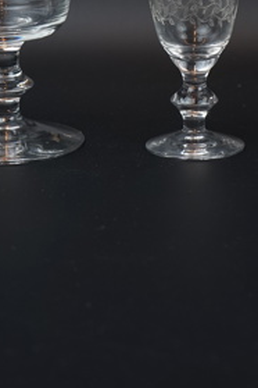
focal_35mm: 145
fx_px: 1559
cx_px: 205
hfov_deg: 9.4
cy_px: 6
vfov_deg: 14.0
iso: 100
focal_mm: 45
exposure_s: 1/60
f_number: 5
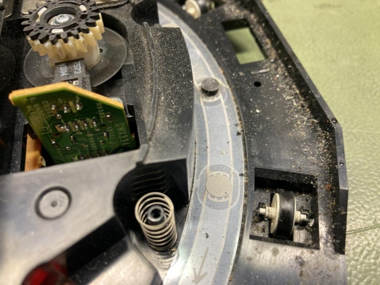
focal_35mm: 28
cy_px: 142
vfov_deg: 49.7
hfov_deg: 63.4
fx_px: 307
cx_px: 190
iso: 100
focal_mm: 3.99
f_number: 1.8
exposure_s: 1/50
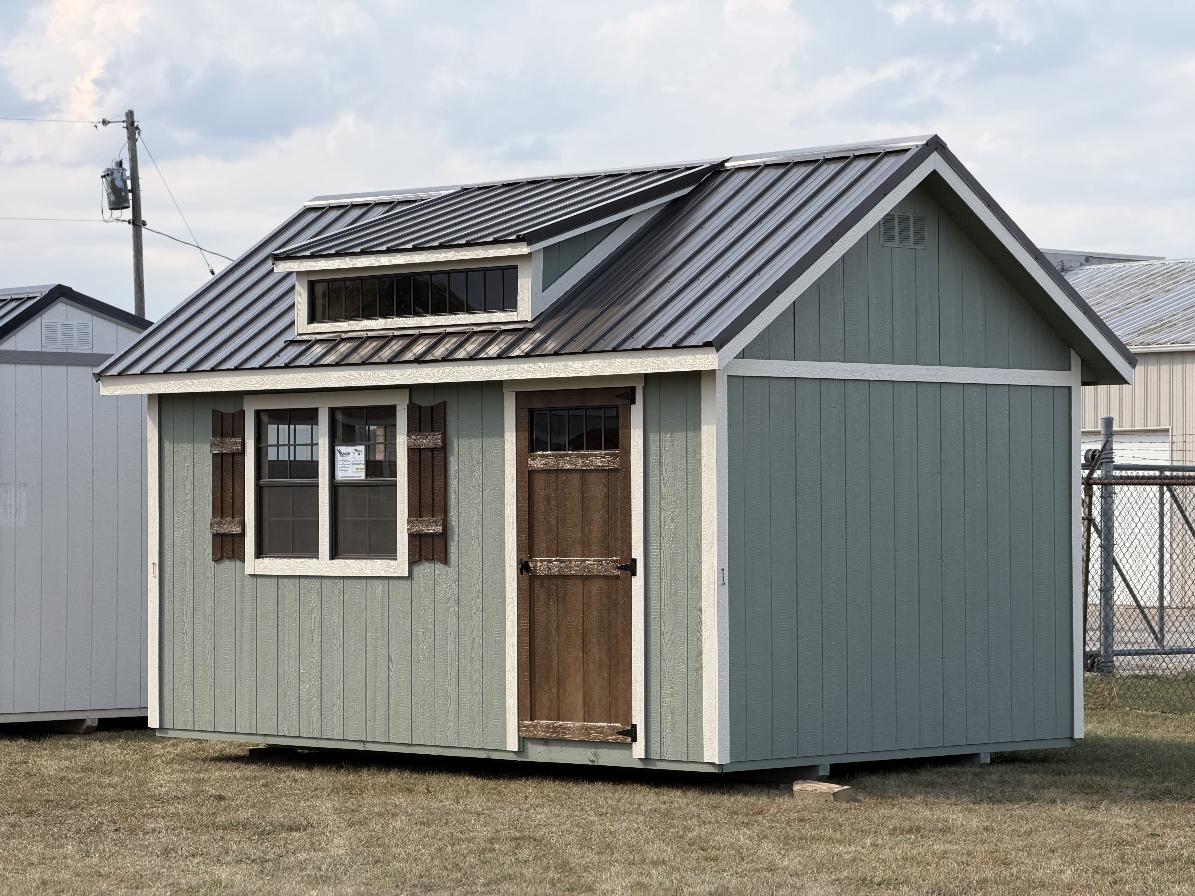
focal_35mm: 100
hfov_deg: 19.6
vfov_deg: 14.8
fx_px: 3452
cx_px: 598
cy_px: 448
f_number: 2.8
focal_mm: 16.89
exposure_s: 1/631
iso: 50
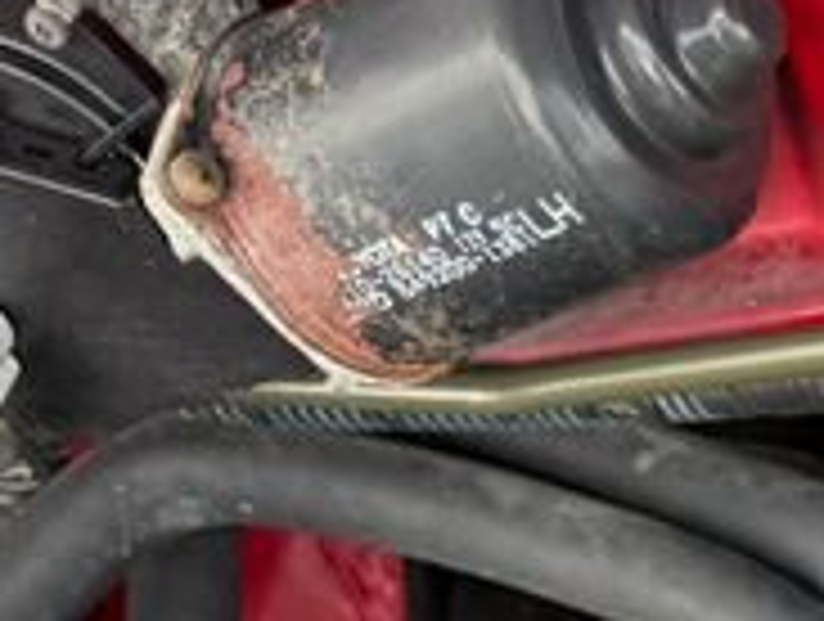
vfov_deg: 10.1
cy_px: 1350
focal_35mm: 134
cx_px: 1765
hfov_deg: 12.5
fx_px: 3196
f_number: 1.78
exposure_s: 1/121
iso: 64
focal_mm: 6.76
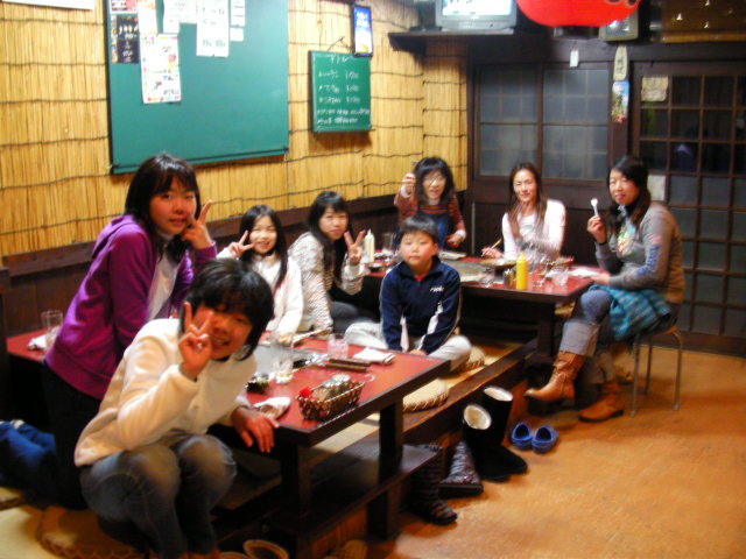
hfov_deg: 49.0
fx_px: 819
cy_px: 280
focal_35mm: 38
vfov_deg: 37.7
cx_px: 373
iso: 200
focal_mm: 6.3
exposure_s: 1/4.6
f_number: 3.5
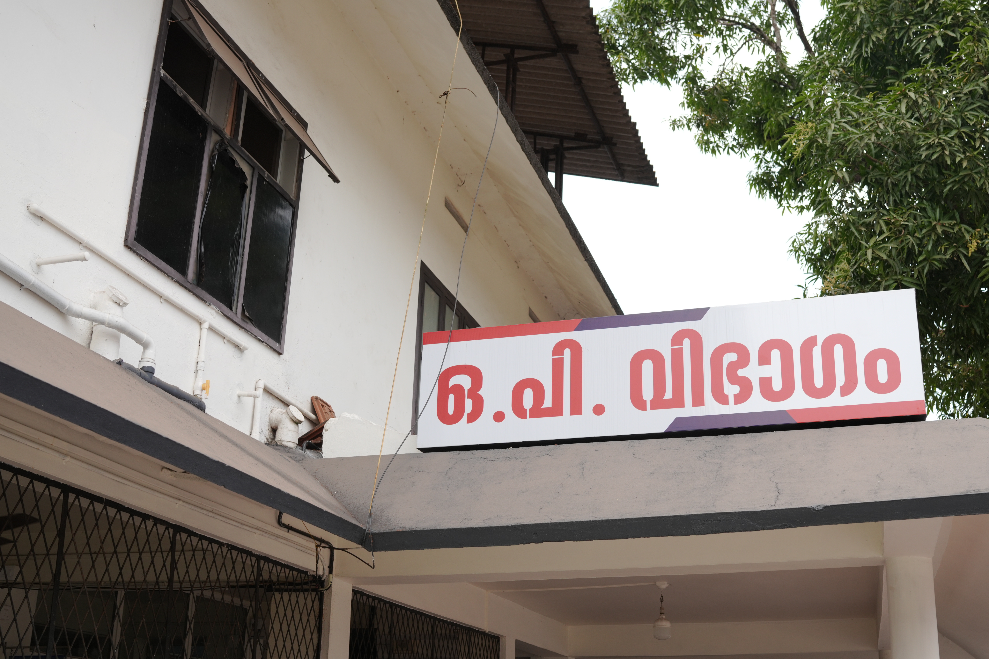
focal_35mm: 43
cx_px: 582
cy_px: 378
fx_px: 1181
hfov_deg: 45.2
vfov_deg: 31.1
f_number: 4
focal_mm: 35
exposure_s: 1/400
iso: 320
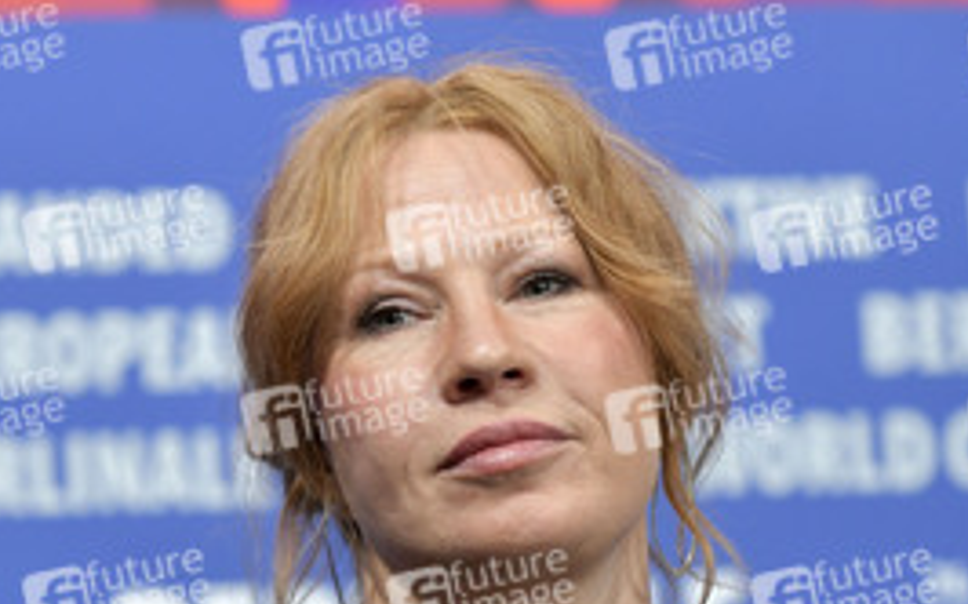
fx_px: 7964
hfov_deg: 7.0
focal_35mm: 302
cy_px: 502
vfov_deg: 4.3
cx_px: 384
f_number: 5.6
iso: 1600
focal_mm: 175
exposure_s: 1/200
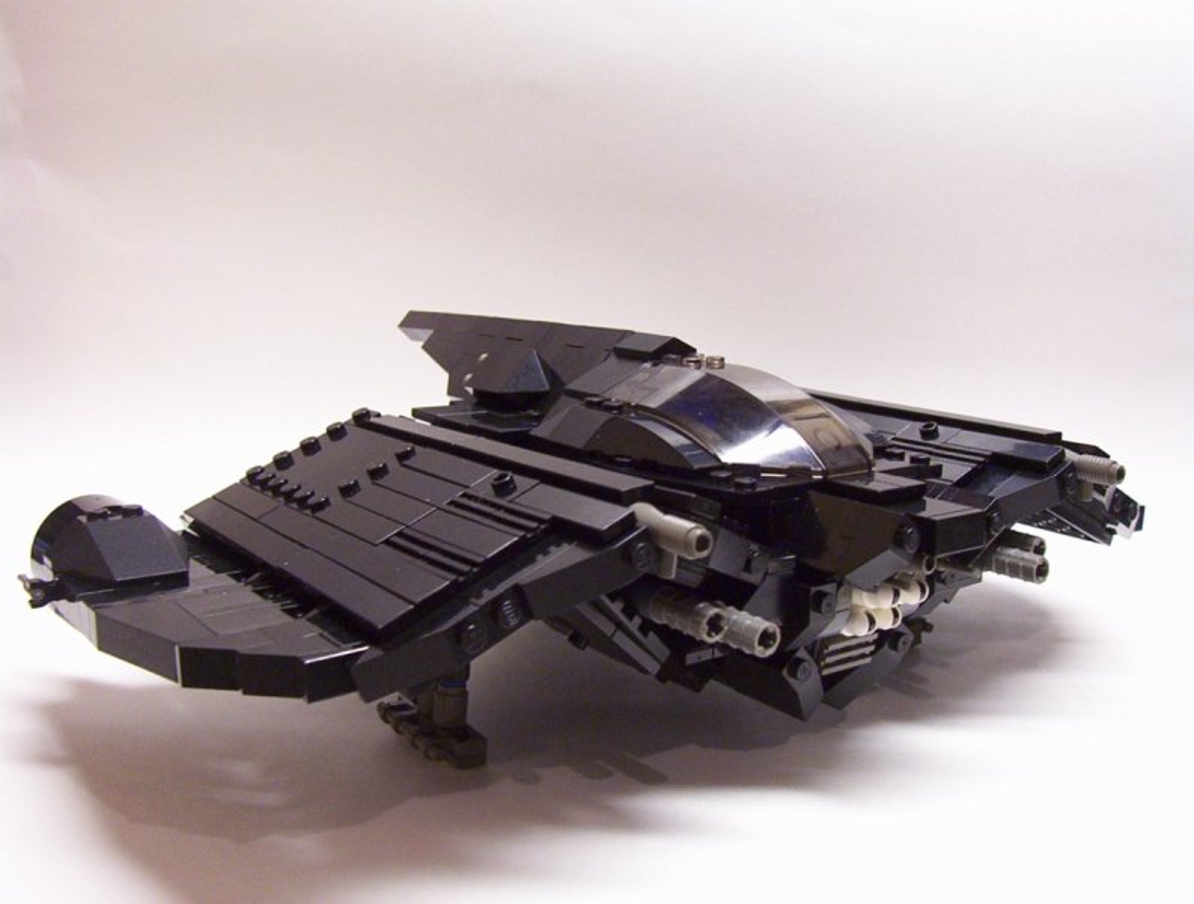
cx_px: 597
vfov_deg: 33.8
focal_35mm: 43
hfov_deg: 43.7
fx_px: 1488
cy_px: 452
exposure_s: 1/24.4
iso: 200
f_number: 2.73
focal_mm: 5.77
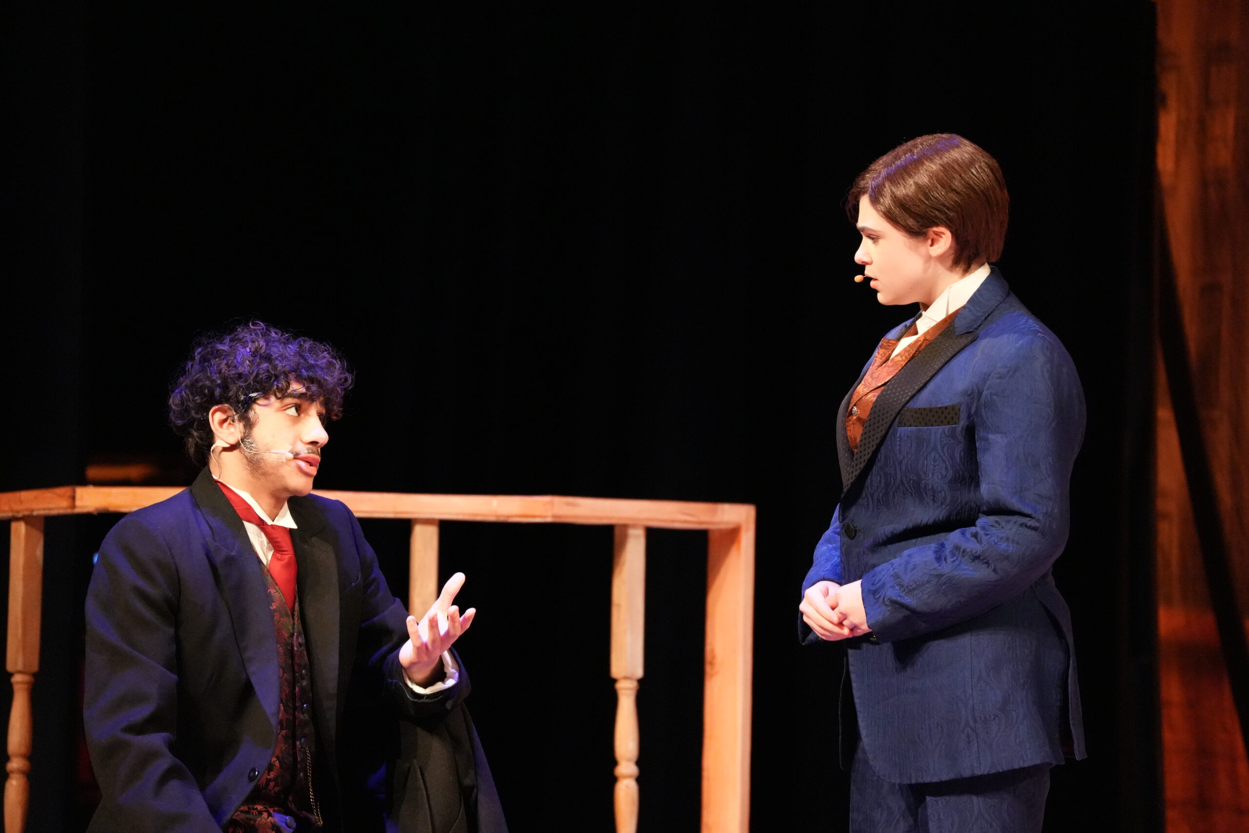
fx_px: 7841
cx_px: 624
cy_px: 416
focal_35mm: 226
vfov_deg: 6.1
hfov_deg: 9.1
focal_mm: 226
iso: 12800
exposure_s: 1/125
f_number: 5.6
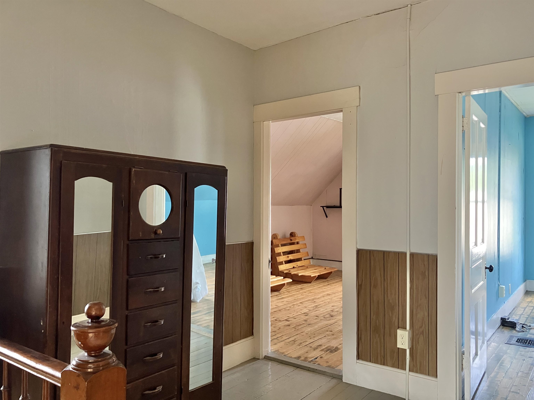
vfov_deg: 49.7
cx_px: 267
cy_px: 200
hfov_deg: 63.5
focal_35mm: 28
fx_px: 432
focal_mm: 3.99
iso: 200
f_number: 1.8
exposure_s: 1/60
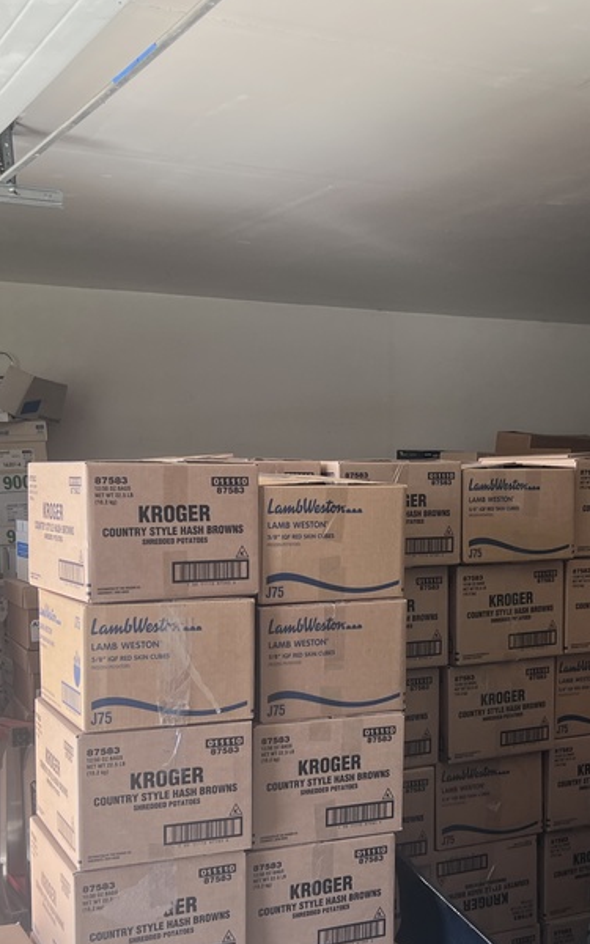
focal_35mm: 47
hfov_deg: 27.4
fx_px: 1209
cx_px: 326
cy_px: 595
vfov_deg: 42.3
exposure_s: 1/121
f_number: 1.5
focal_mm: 5.7
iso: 40
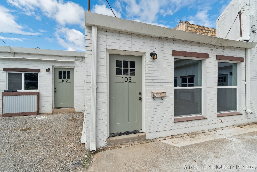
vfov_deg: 77.3
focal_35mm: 15
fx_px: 107
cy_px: 86
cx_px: 128
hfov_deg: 100.4
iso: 200
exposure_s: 1/1250
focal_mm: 10
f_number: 6.3
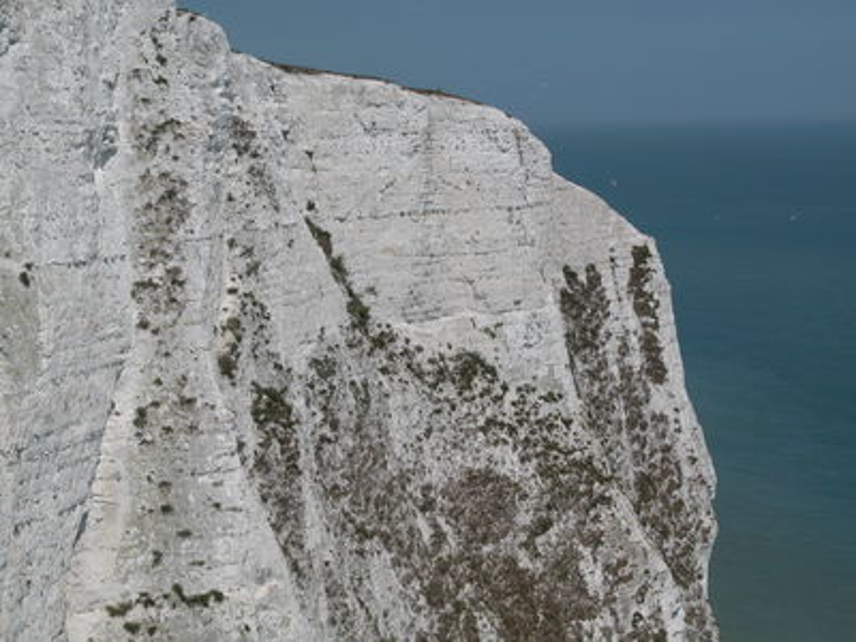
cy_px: 321
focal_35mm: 100
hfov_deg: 19.6
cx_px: 428
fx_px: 2473
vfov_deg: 14.8
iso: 100
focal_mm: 25.4
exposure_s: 1/924
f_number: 7.3
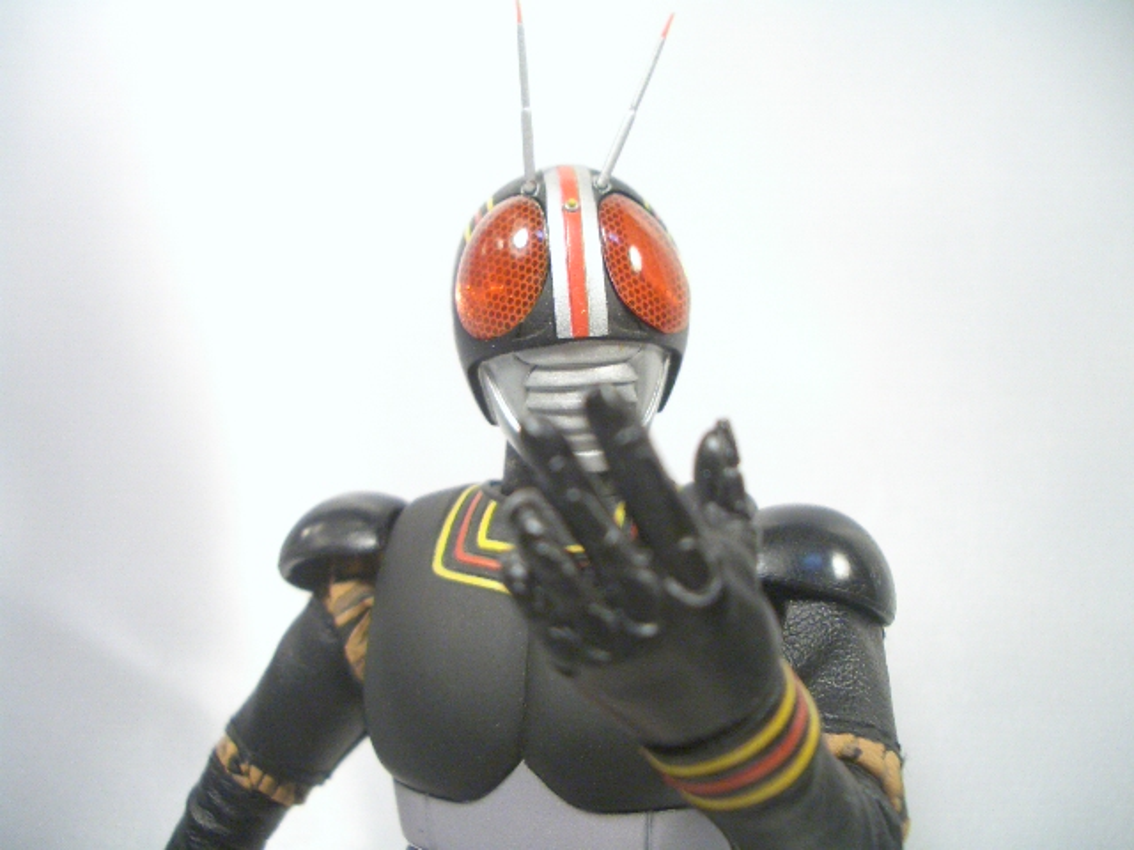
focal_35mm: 35
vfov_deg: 40.7
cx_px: 567
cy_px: 425
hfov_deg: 52.6
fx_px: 1147
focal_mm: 5.8
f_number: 2.6
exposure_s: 1/125
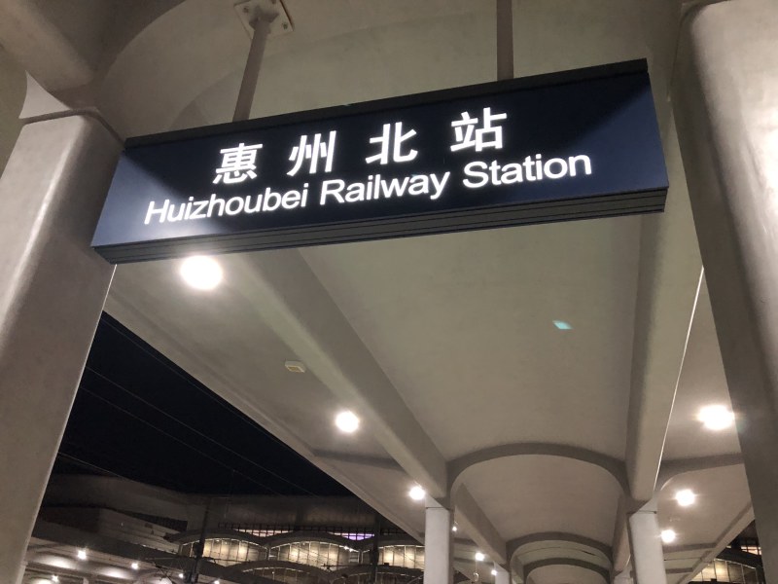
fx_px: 629
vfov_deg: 49.7
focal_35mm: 28
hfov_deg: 63.4
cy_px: 292
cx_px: 389
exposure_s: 1/5
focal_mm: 4
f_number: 1.8
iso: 100
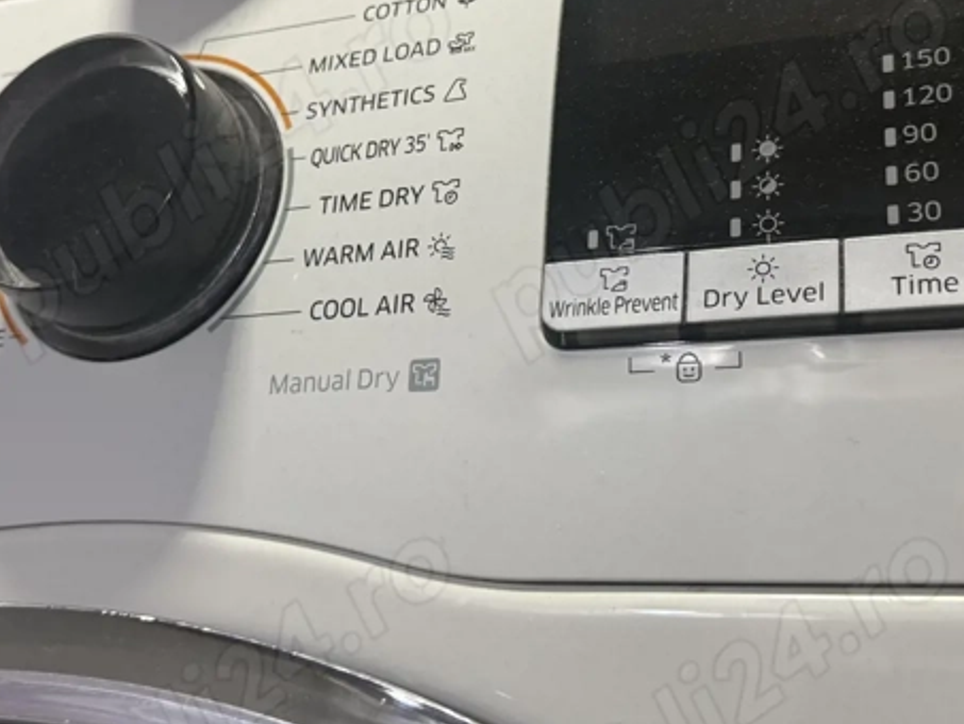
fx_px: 1476
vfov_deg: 27.2
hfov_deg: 36.2
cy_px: 202
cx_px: 468
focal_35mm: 53
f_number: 1.78
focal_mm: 6.76
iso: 200
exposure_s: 1/117
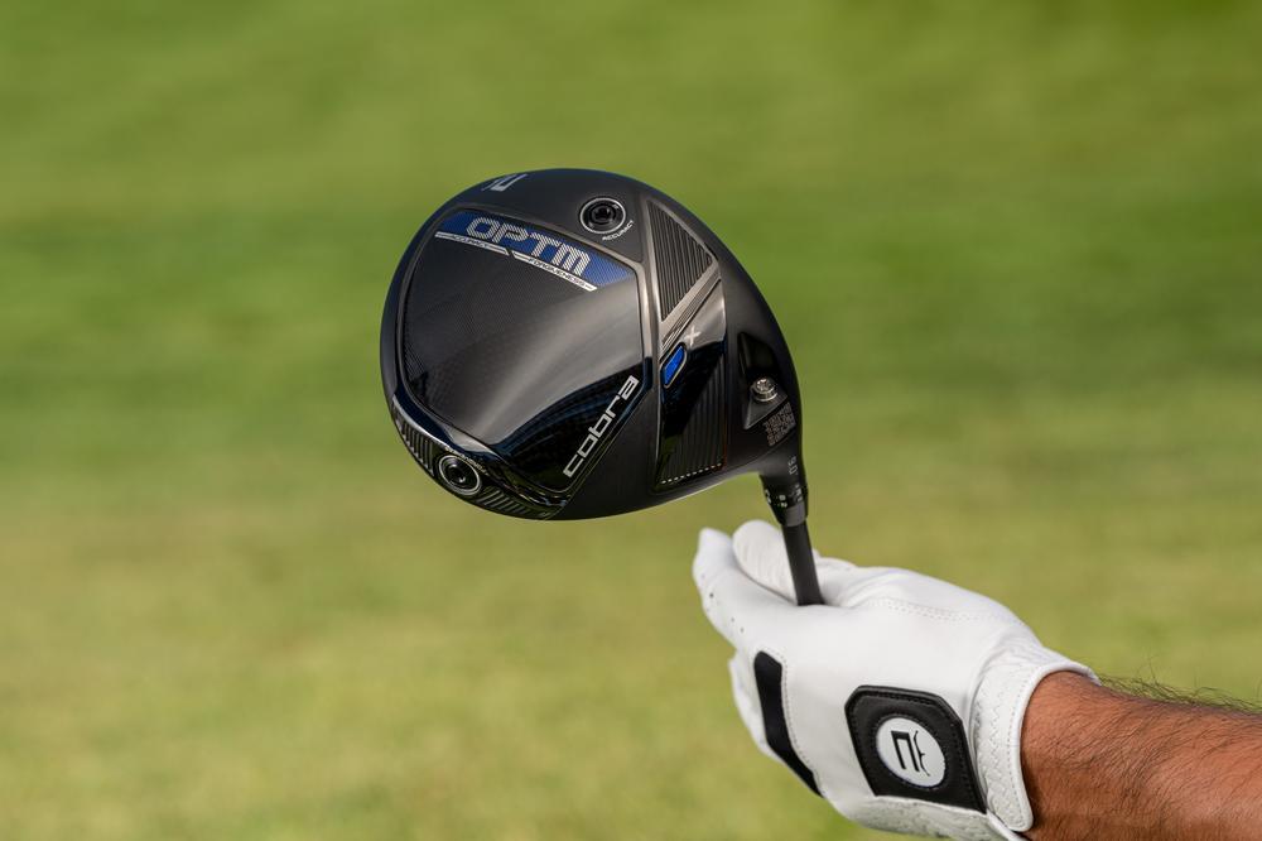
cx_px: 631
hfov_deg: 19.5
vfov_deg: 13.0
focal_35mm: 105
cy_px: 420
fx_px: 3679
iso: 100
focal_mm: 105
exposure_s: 1/320
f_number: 8
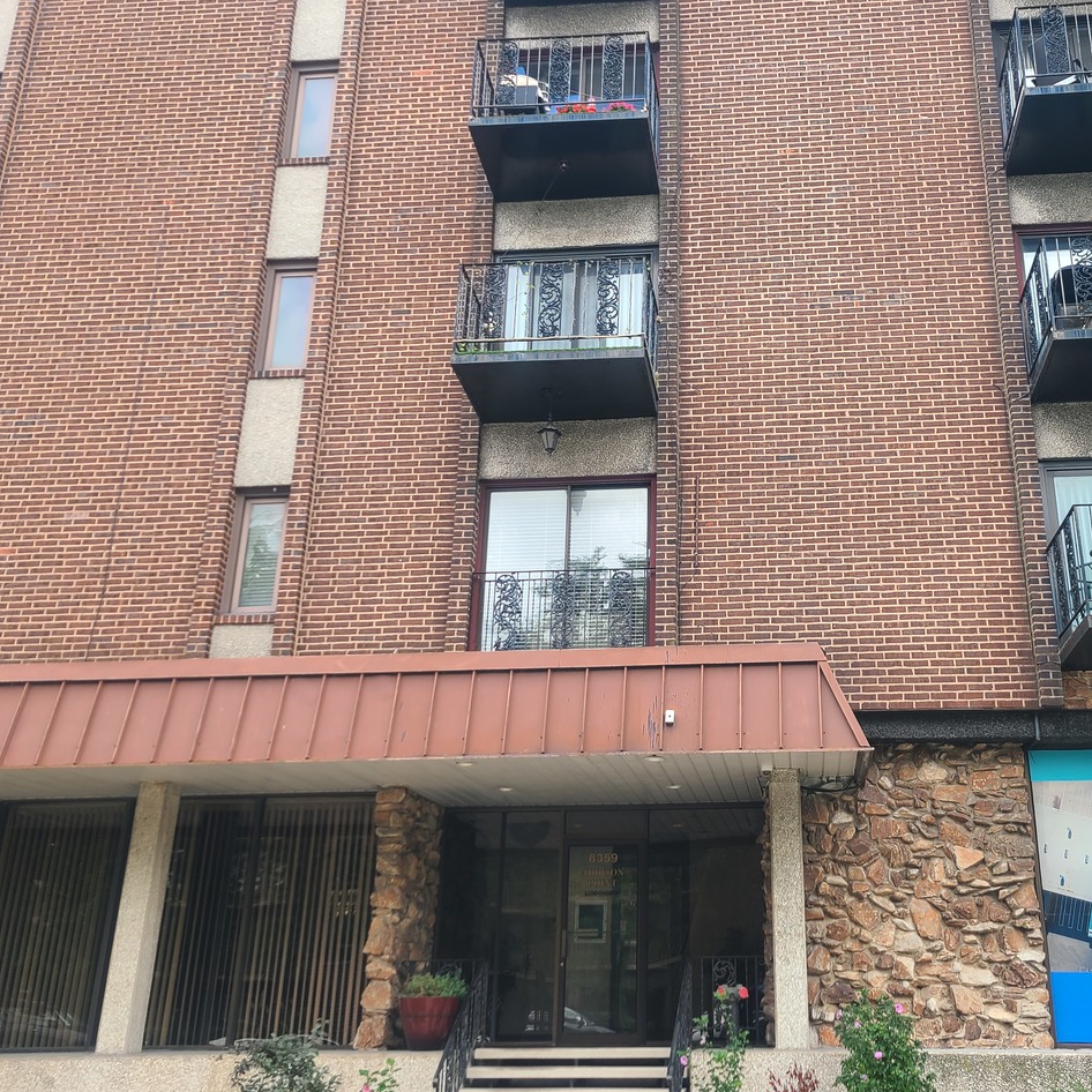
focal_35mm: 35
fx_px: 1249
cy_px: 523
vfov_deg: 47.2
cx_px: 703
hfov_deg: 46.7
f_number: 1.8
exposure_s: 1/361
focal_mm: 5.4
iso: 40
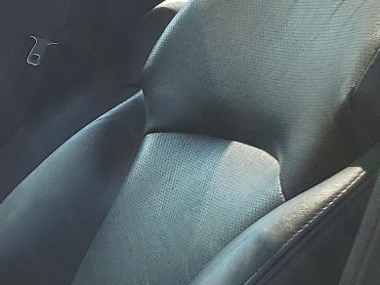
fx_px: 1175
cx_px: -382
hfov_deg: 15.0
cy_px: 173
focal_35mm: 107
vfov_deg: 13.8
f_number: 1.5
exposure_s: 1/1667
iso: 50
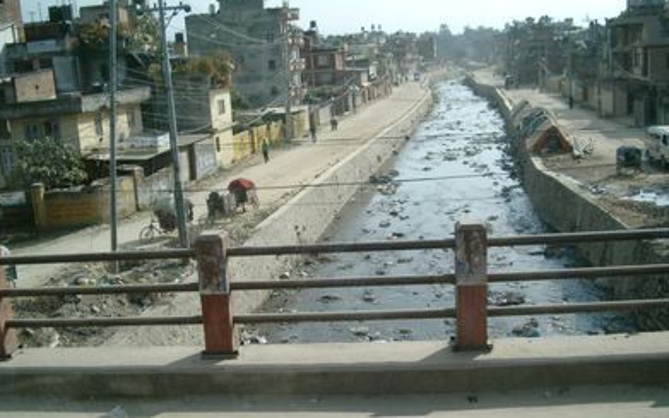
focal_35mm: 40
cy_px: 215
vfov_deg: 32.0
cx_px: 329
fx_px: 729
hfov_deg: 49.3
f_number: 5
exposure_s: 1/640
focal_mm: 7.6
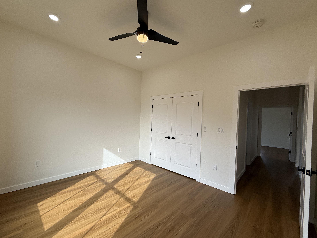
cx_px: 152
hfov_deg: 98.1
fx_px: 137
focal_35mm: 15
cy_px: 119
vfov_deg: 81.7
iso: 50
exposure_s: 1/301
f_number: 2.2
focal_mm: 2.22
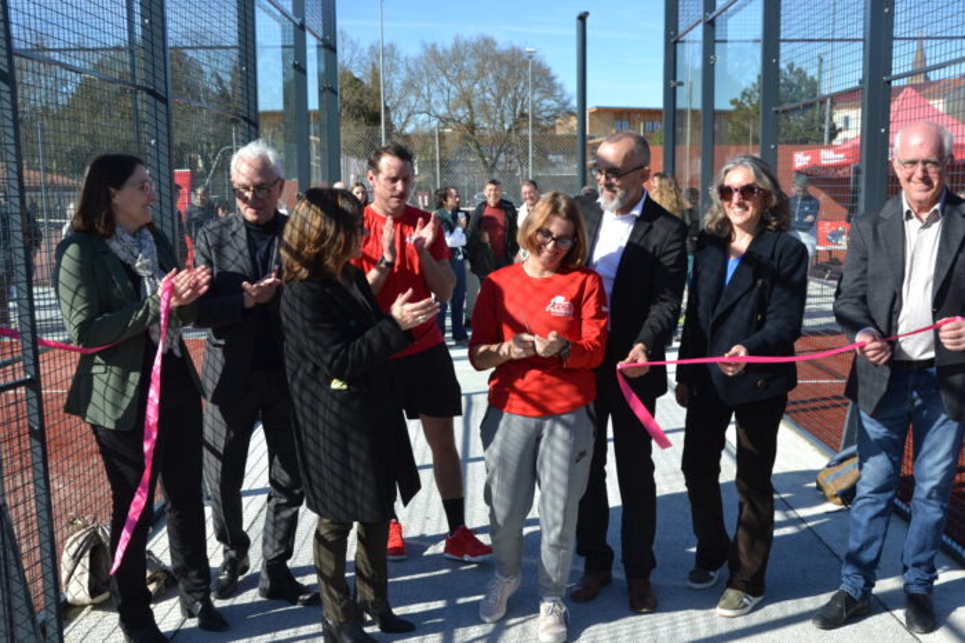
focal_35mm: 38
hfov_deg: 51.3
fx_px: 1005
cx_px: 482
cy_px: 322
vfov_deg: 35.5
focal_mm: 25
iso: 100
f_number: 7.1
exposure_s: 1/200
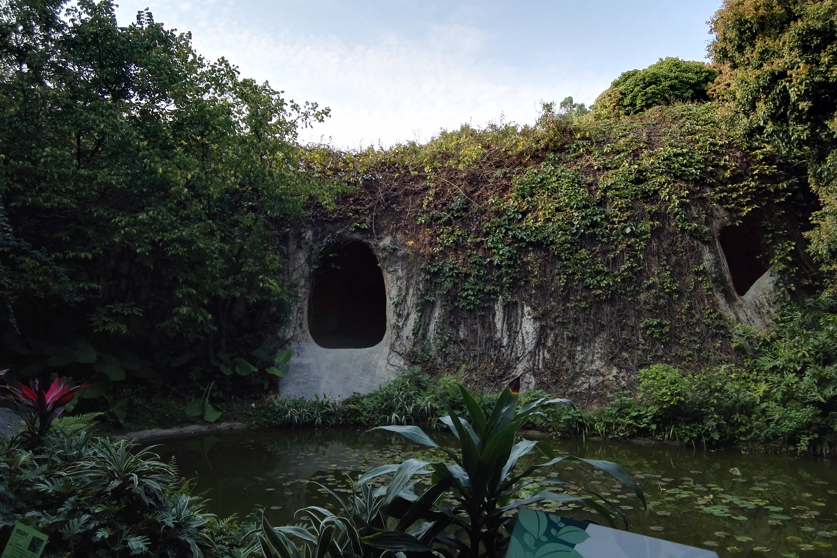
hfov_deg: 60.3
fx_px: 721
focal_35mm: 31
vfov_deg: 42.2
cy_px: 239
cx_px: 409
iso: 100
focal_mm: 3.8
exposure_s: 1/981
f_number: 2
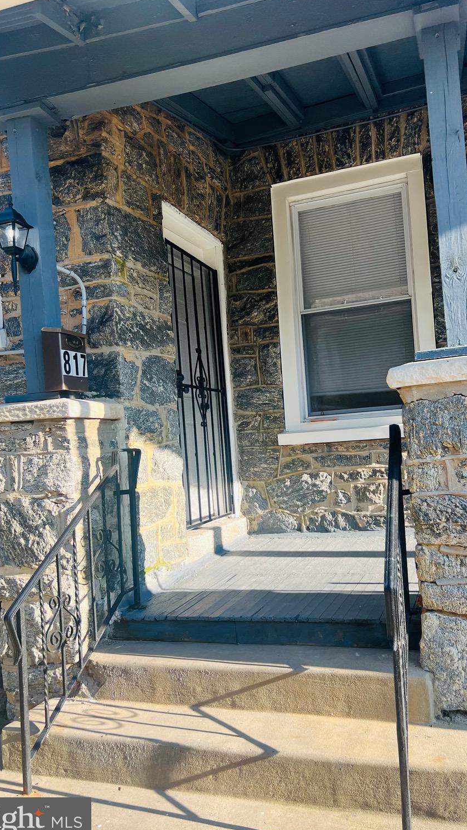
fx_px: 638
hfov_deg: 40.1
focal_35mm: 29
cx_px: 272
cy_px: 418
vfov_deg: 66.1
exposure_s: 1/639
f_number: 1.5
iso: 50
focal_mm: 5.7
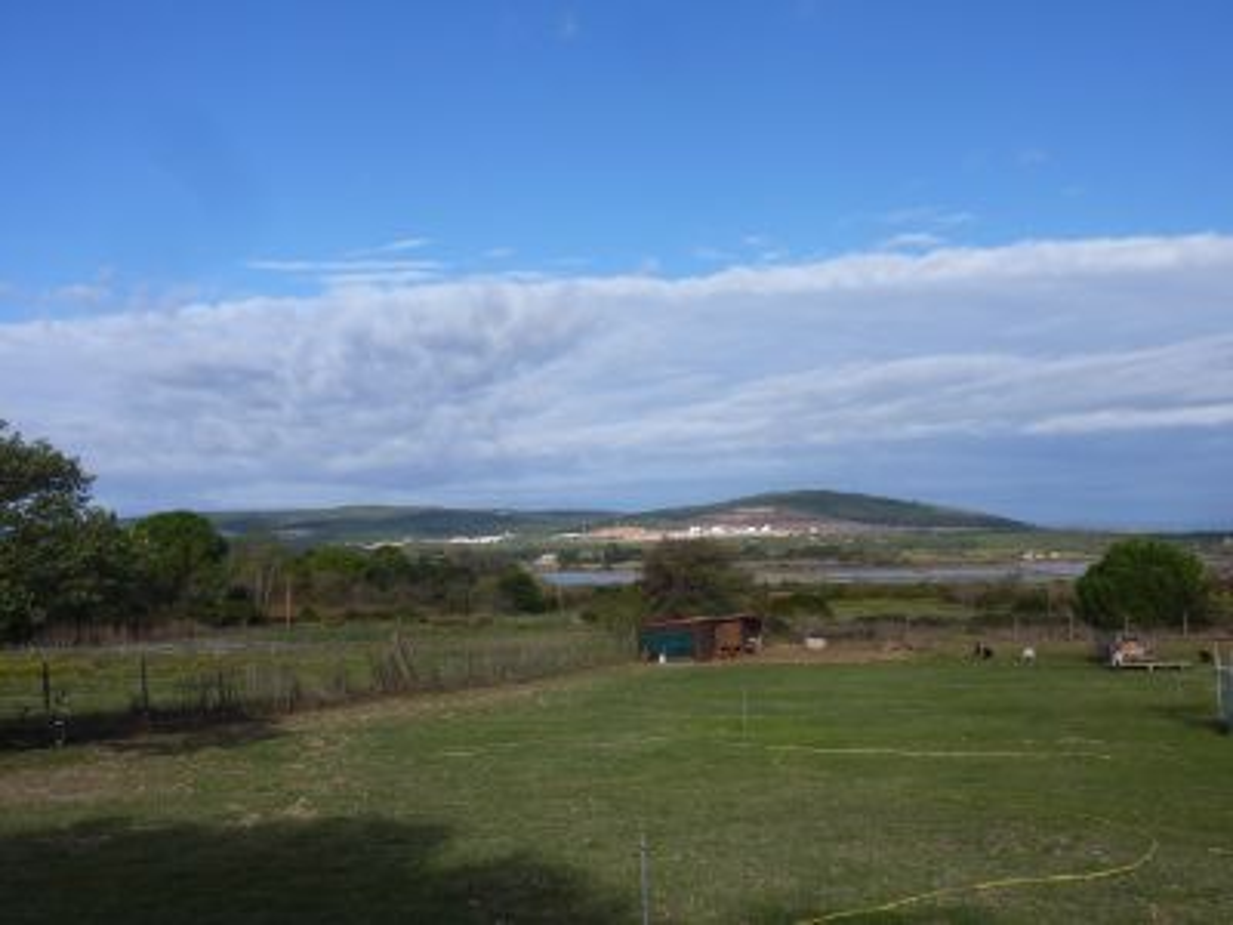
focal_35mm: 37
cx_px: 616
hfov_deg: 50.1
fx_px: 1318
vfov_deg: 38.7
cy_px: 462
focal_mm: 6.1
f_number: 5.6
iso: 80
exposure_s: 1/500
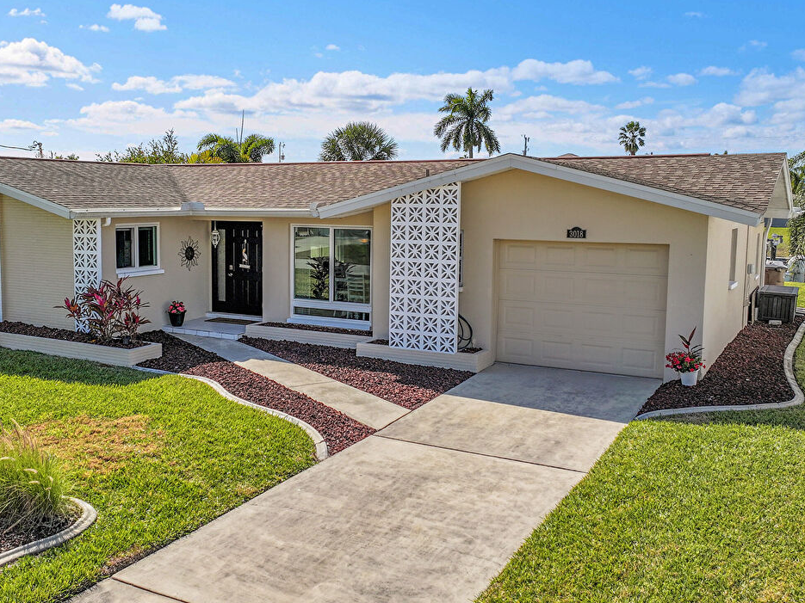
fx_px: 860
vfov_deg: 38.7
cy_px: 290
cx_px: 300
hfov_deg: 49.6
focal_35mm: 37
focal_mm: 12.29
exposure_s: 1/500
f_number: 2.8
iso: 120
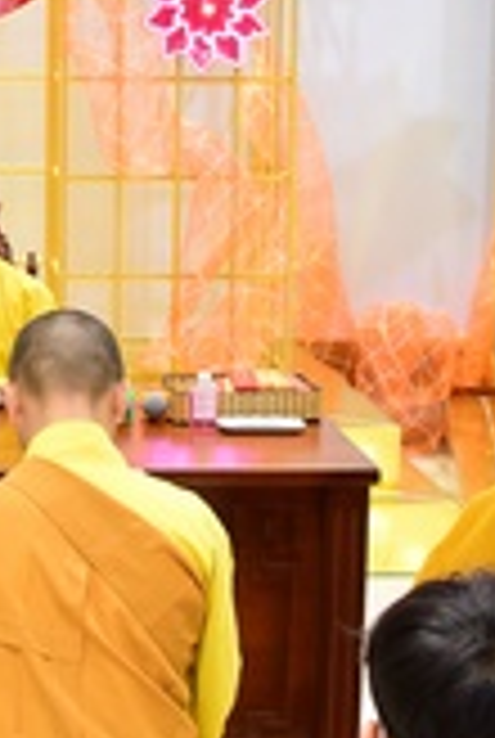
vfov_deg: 21.4
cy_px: 432
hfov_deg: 14.2
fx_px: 1951
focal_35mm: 95
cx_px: -14
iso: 1000
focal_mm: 24
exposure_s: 1/50
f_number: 4
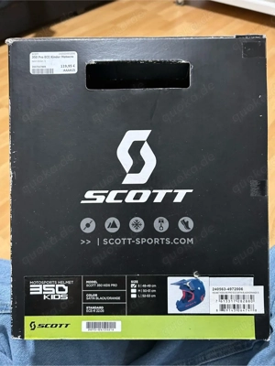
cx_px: 138
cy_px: 183
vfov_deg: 67.3
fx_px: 275
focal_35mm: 26
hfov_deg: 53.1
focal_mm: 5.7
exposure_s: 1/33
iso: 500
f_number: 1.5
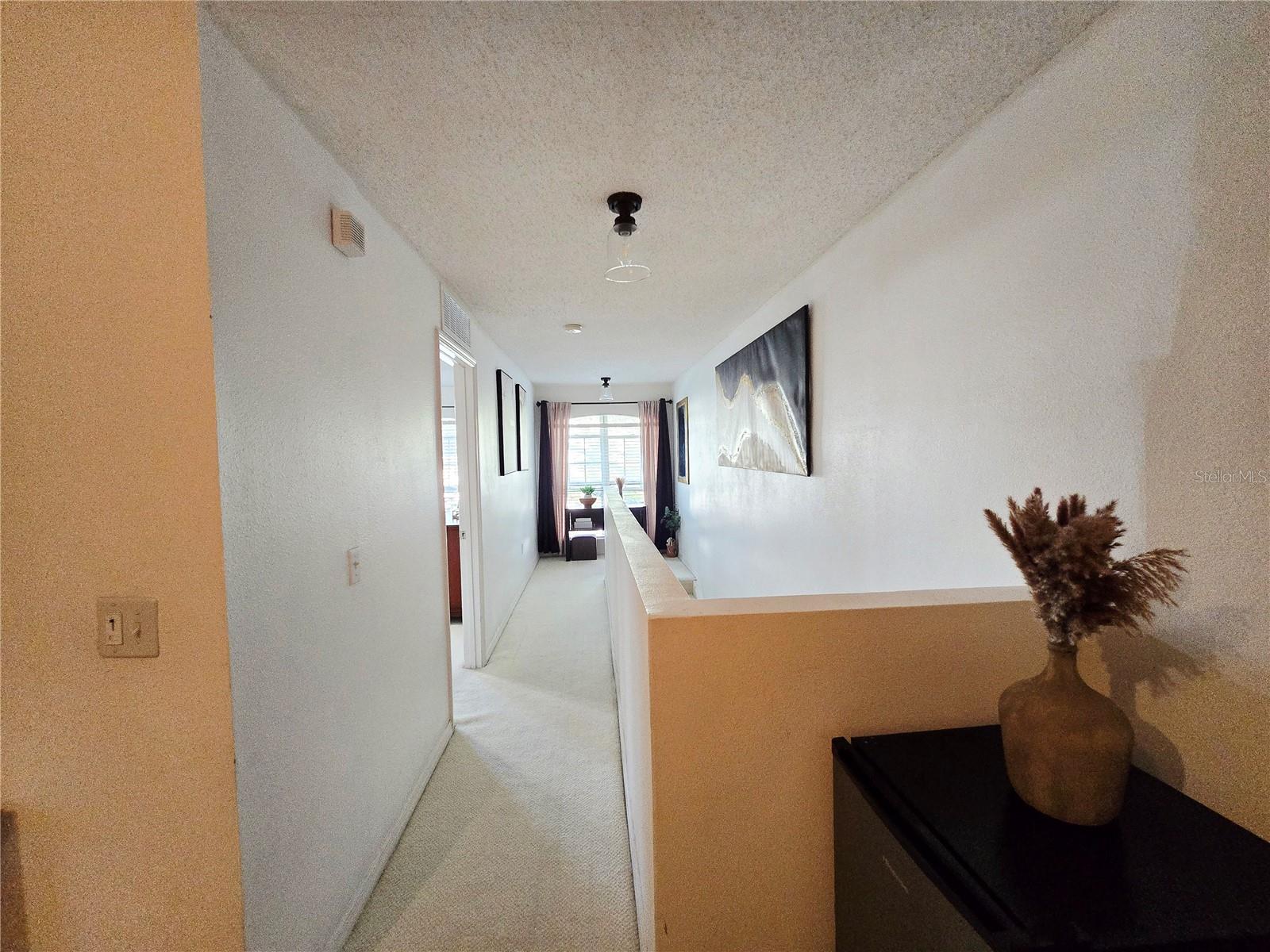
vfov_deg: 89.9
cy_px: 476
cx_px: 635
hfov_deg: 106.2
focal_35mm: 13
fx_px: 477
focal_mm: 2.2
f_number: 2.2
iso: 400
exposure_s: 1/60.2
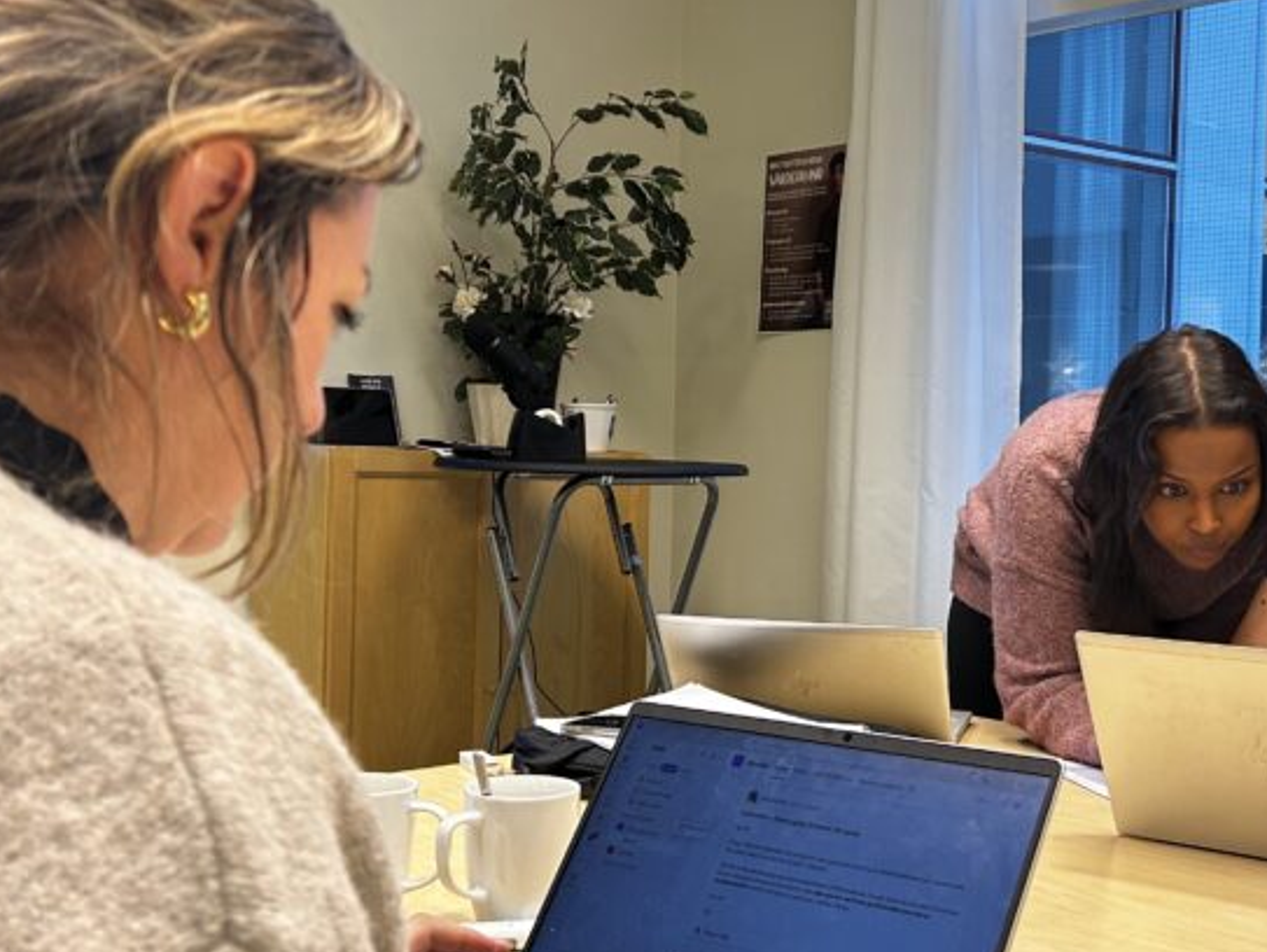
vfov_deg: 29.7
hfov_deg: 38.8
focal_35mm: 49
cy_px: 483
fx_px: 1795
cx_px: 719
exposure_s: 1/50
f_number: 1.5
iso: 80
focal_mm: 5.7
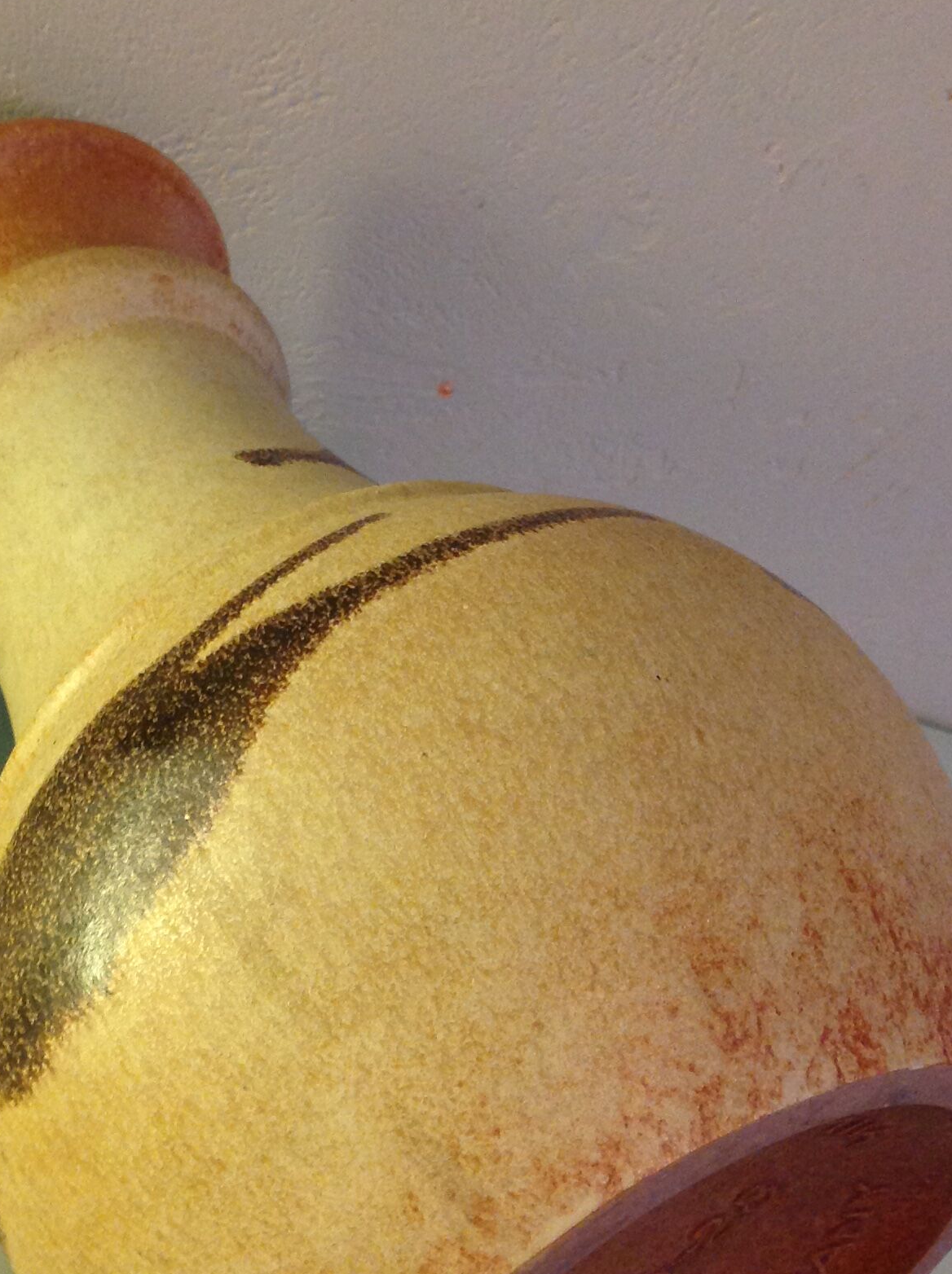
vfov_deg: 33.3
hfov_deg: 24.9
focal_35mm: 58
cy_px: 641
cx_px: 245
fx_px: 2133
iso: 200
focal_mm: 4.28
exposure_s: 1/17
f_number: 2.4
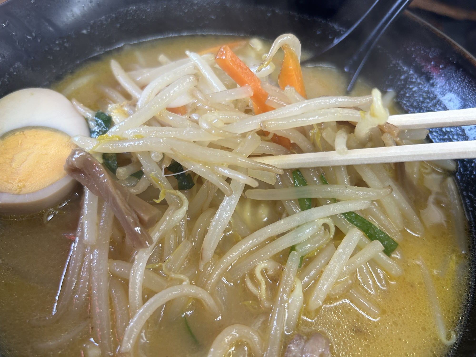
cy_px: 178
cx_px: 238
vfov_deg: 53.1
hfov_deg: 67.3
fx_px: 358
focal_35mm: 26
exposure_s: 1/100
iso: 80
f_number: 1.5
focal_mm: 5.7
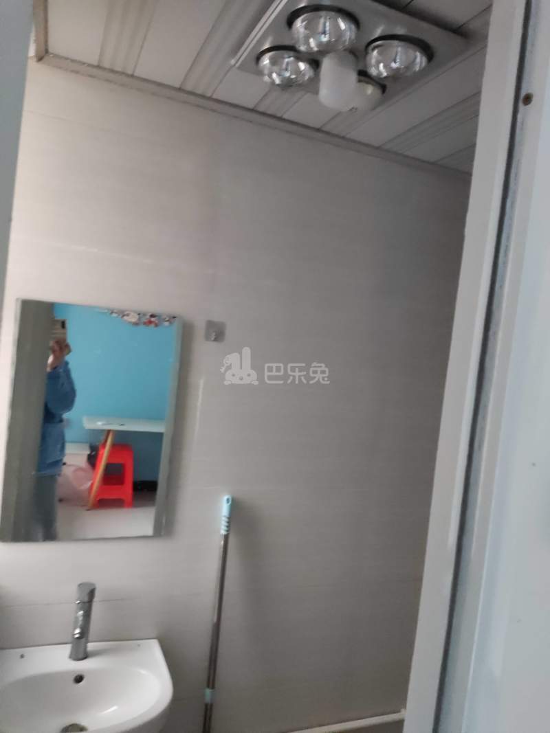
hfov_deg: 54.9
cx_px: 275
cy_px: 366
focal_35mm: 25
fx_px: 530
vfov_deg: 69.4
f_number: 1.79
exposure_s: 1/20
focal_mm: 4.71
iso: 1988
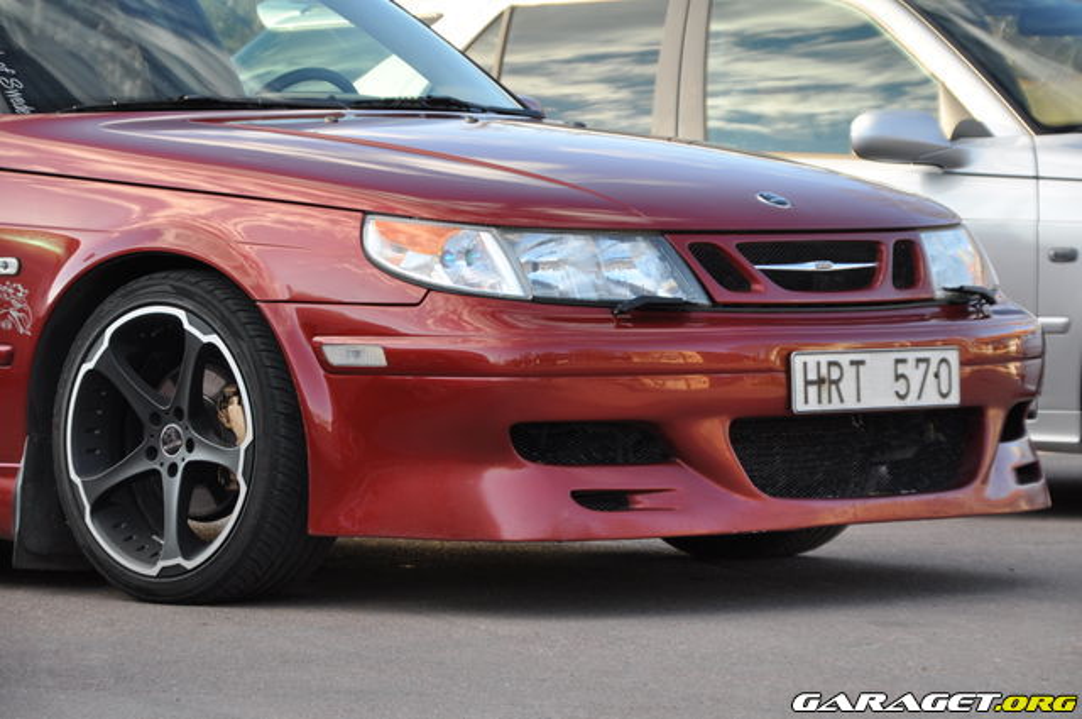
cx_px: 541
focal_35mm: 147
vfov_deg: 9.3
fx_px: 4413
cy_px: 360
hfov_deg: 14.0
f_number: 8
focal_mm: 98
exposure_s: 1/200
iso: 400
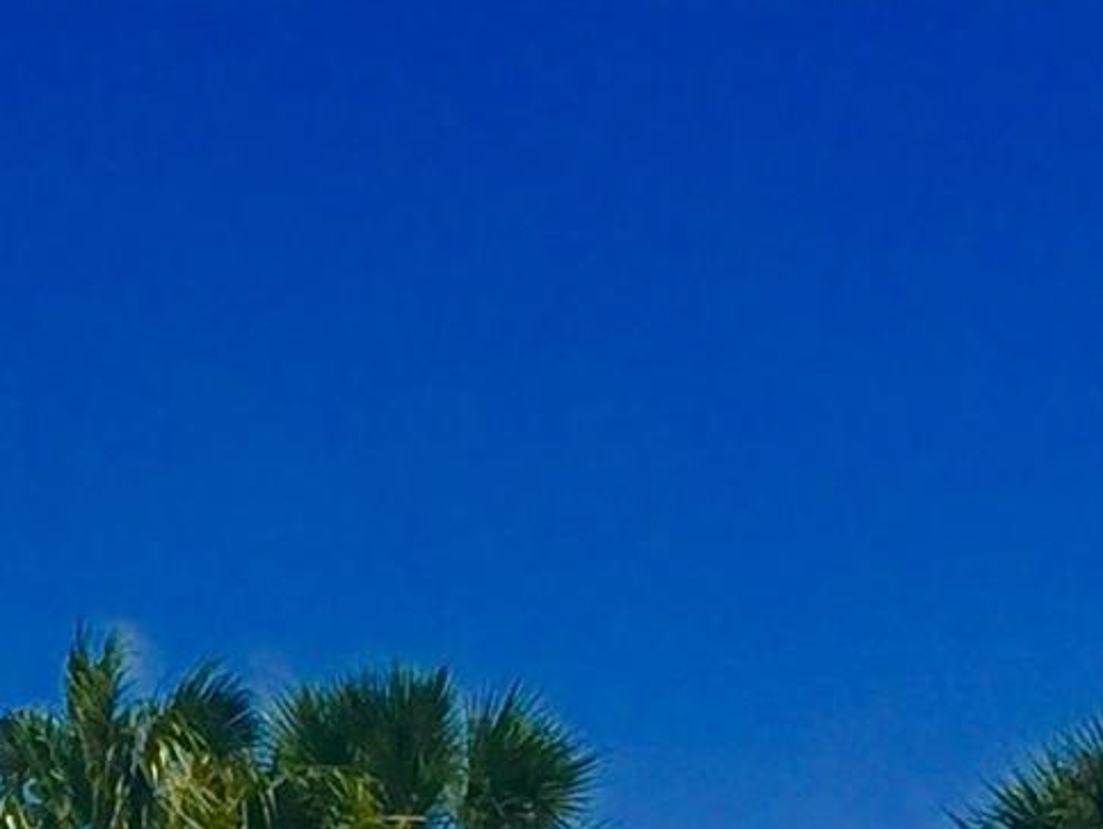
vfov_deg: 7.3
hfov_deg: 10.9
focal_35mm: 180
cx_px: -53
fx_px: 5740
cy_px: 2562
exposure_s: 1/4405
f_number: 2.2
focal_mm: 4.15
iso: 32
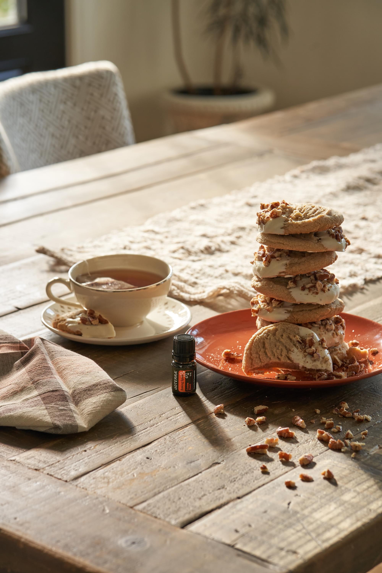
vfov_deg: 23.9
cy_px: 286
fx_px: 1353
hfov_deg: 16.1
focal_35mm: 85
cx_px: 191
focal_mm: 85
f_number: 8
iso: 500
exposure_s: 1/60
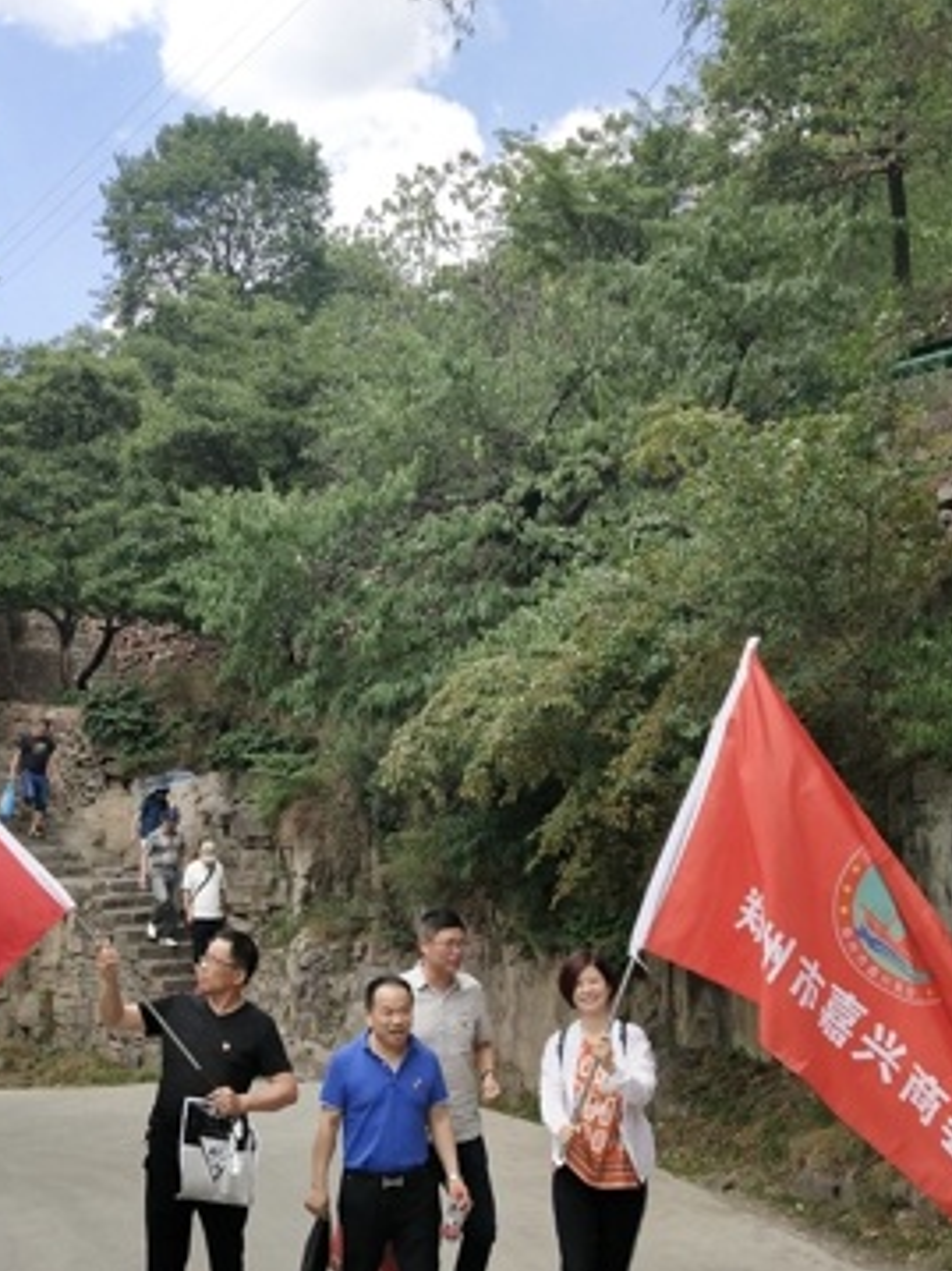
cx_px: 340
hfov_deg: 31.3
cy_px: 683
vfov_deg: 41.2
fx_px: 1688
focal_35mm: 46
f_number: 1.8
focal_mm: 3.95
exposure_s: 1/1602
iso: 133
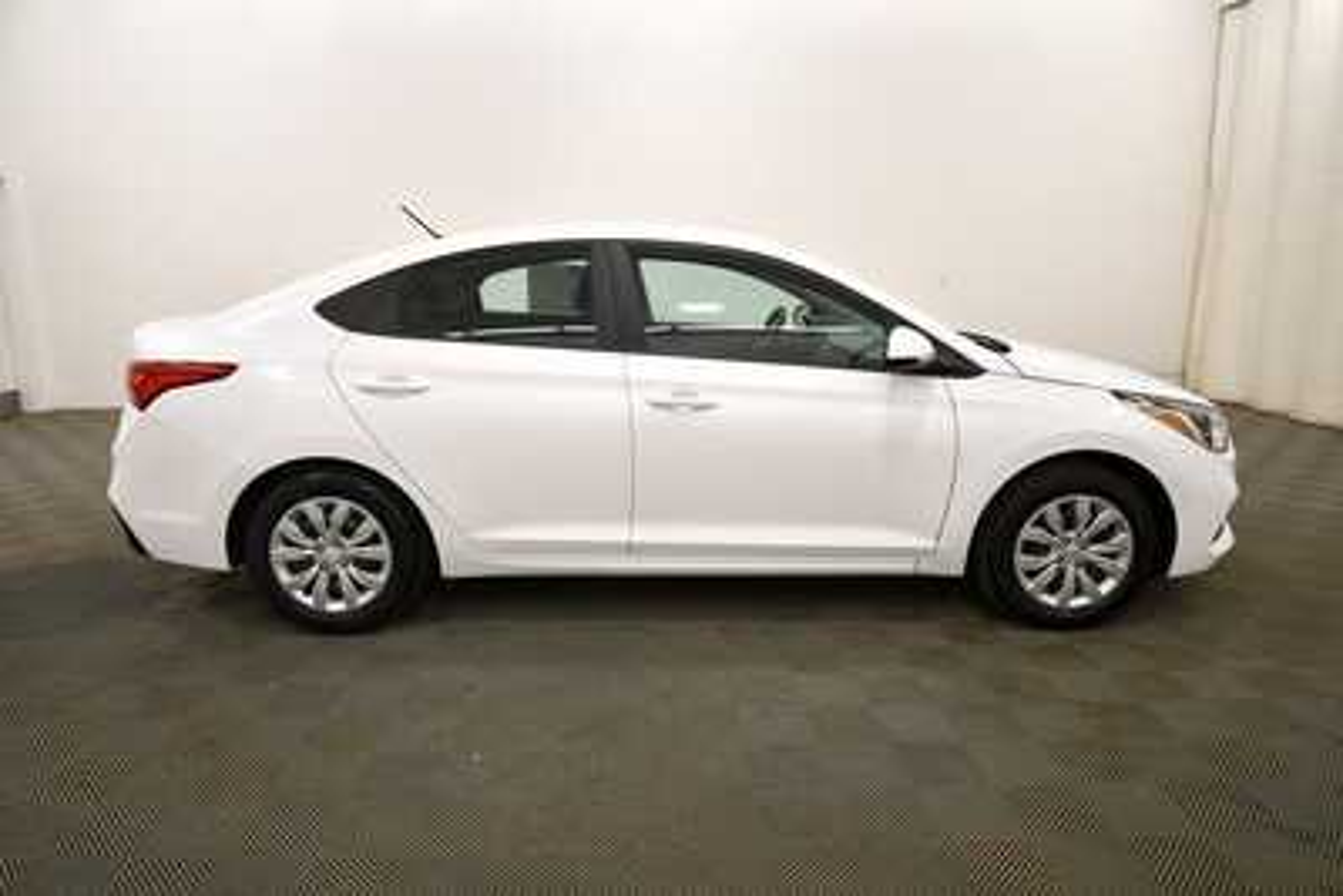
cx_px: 672
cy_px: 448
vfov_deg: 59.5
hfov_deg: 81.2
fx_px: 784
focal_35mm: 21
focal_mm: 14
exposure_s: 1/250
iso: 720
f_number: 5
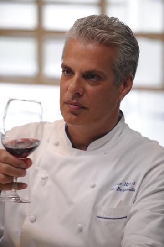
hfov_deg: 6.9
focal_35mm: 200
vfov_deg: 10.3
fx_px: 1368
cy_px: 124
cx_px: 82
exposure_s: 1/80
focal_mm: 200
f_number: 4
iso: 1600
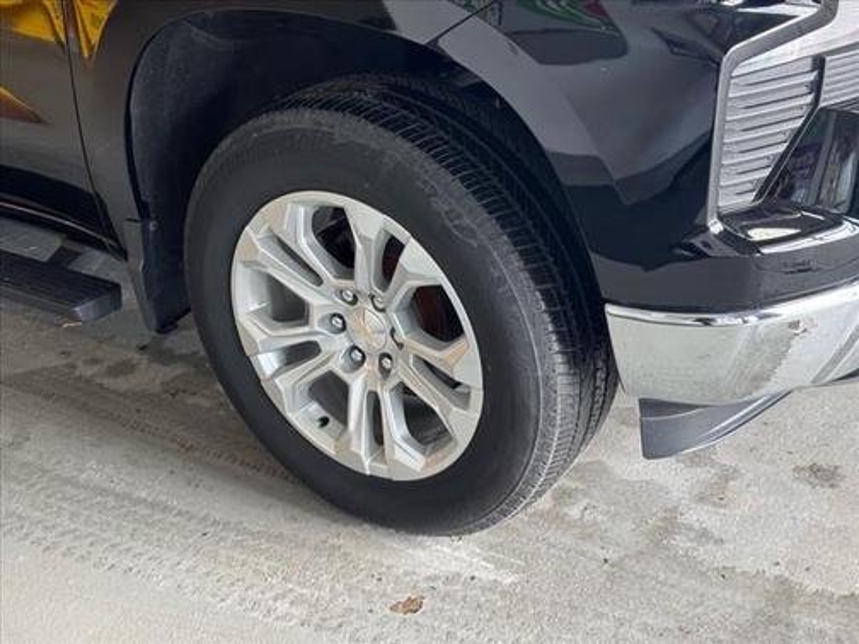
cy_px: 322
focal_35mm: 48
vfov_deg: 30.3
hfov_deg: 39.7
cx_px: 430
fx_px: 1191
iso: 80
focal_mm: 6.76
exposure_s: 1/60
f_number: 1.78
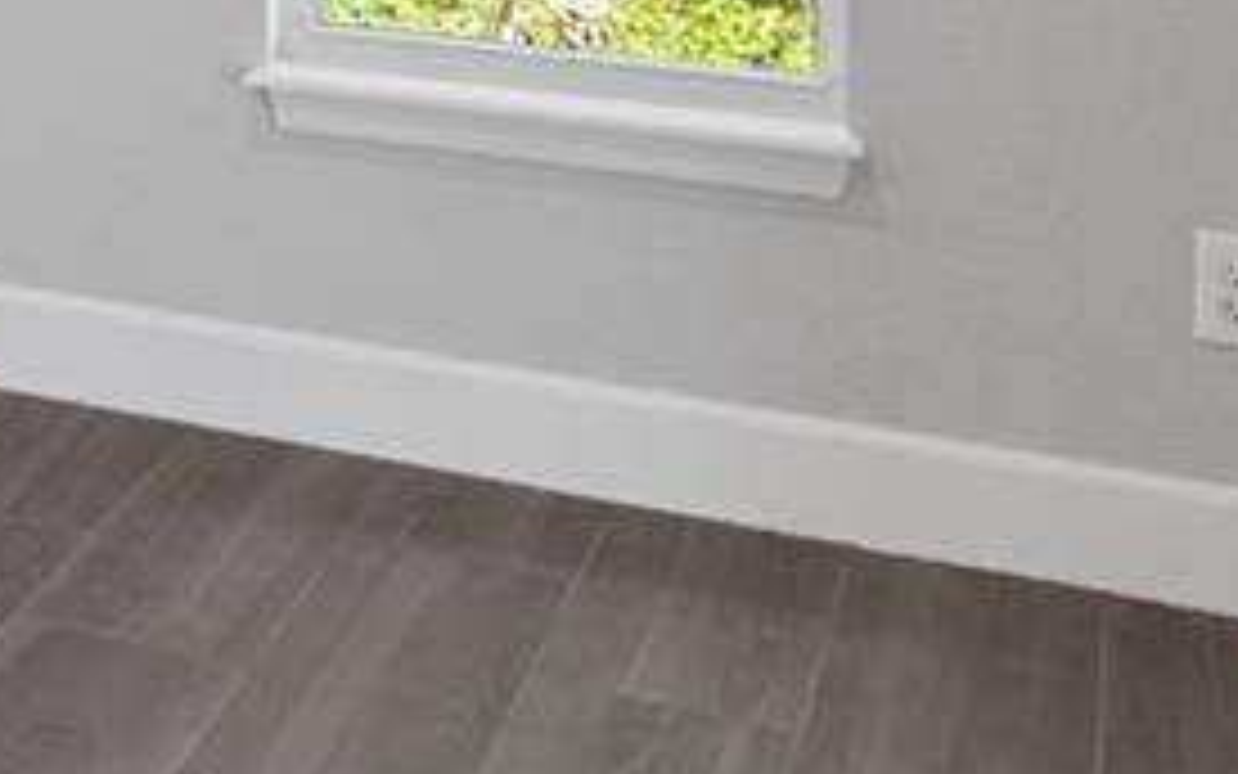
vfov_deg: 13.3
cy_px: -594
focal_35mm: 89
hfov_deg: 17.5
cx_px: -1148
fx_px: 3003
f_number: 8
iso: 100
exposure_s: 1/1.25
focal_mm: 10
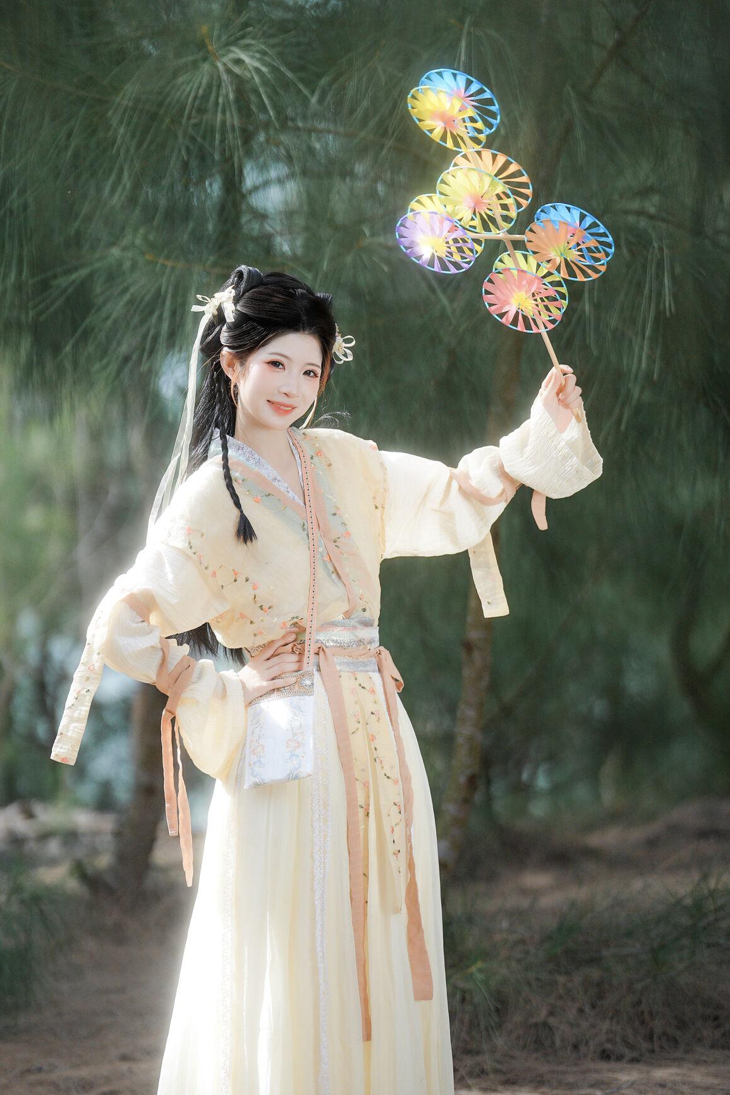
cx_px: 368
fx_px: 4076
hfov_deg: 10.2
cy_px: 567
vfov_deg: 15.3
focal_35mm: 134
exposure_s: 1/4000
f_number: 2.8
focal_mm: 129
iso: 400
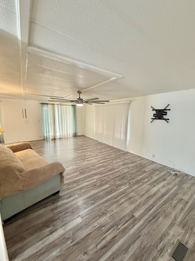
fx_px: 105
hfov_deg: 85.7
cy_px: 130
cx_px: 98
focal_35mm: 14
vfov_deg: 102.1
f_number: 2.2
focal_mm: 2.22
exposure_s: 1/60
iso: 500
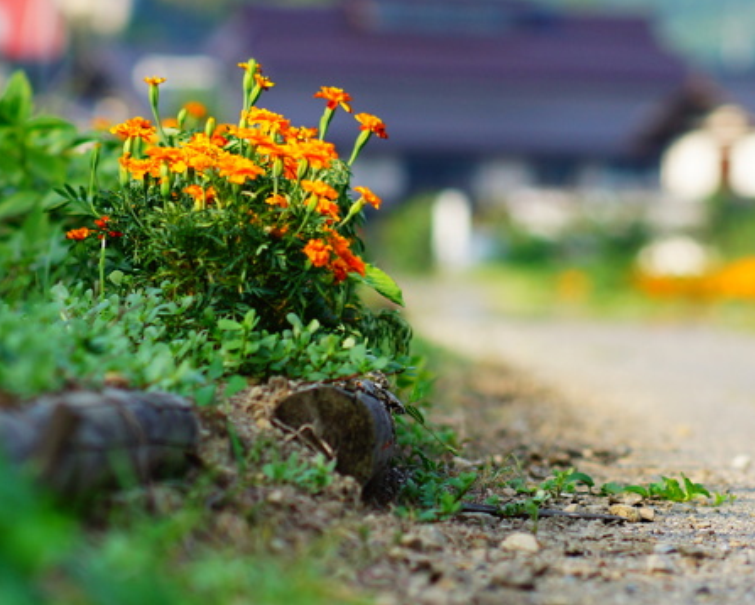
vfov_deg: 3.6
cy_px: 154
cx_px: 669
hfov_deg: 4.4
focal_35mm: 435
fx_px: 9726
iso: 100
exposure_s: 1/640
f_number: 3.5
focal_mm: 135
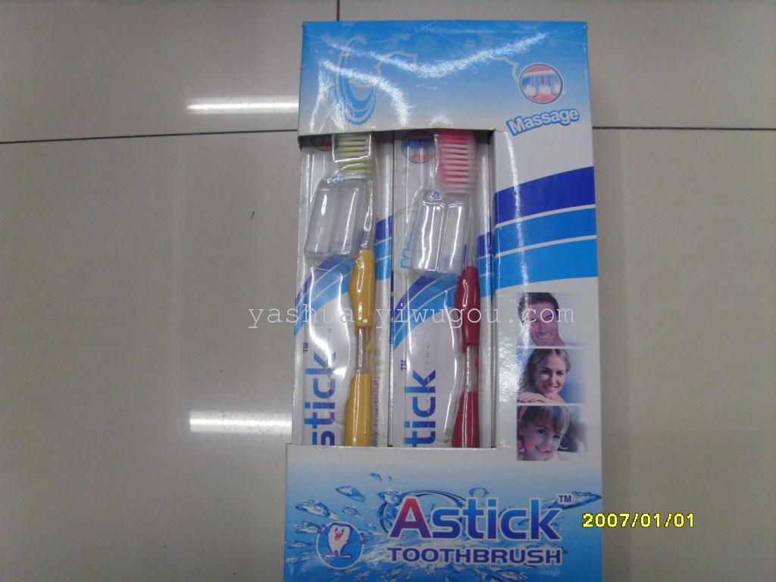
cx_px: 388
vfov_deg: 39.7
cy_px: 291
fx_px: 807
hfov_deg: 51.4
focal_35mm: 36
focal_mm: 6
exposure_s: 1/30
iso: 200
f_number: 3.5
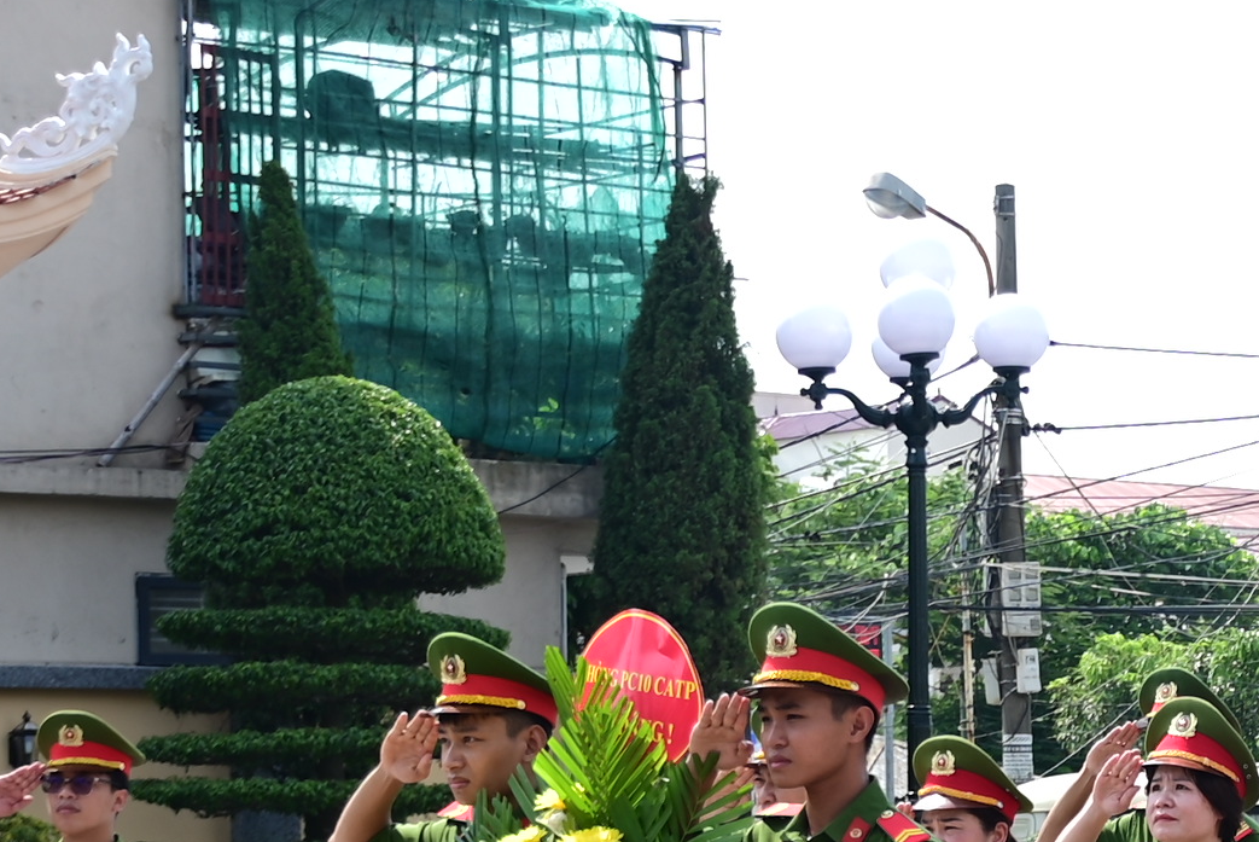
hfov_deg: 15.6
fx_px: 4444
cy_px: 933
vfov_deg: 10.7
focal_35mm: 127
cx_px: 1479
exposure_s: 1/200
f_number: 5
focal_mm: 30
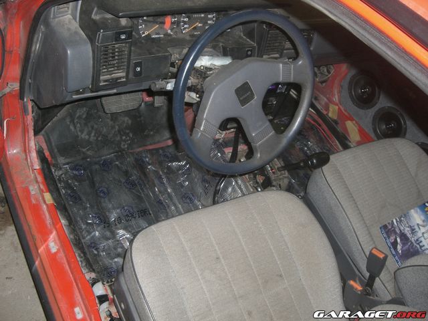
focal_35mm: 38
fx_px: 470
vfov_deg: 37.7
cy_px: 160
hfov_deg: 49.0
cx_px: 214
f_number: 2.7
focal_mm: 6.2
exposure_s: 1/60
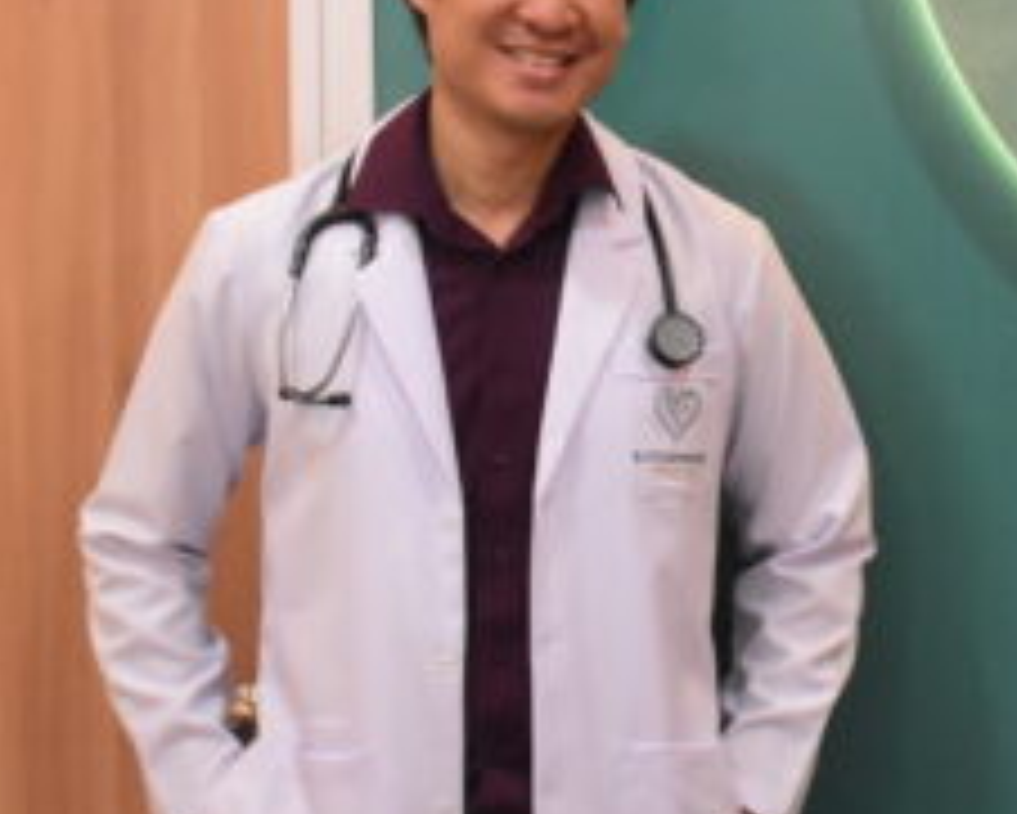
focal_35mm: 115
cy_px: 232
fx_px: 3463
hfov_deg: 16.5
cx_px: 891
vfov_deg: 13.4
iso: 2200
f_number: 8
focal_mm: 24
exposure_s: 1/40
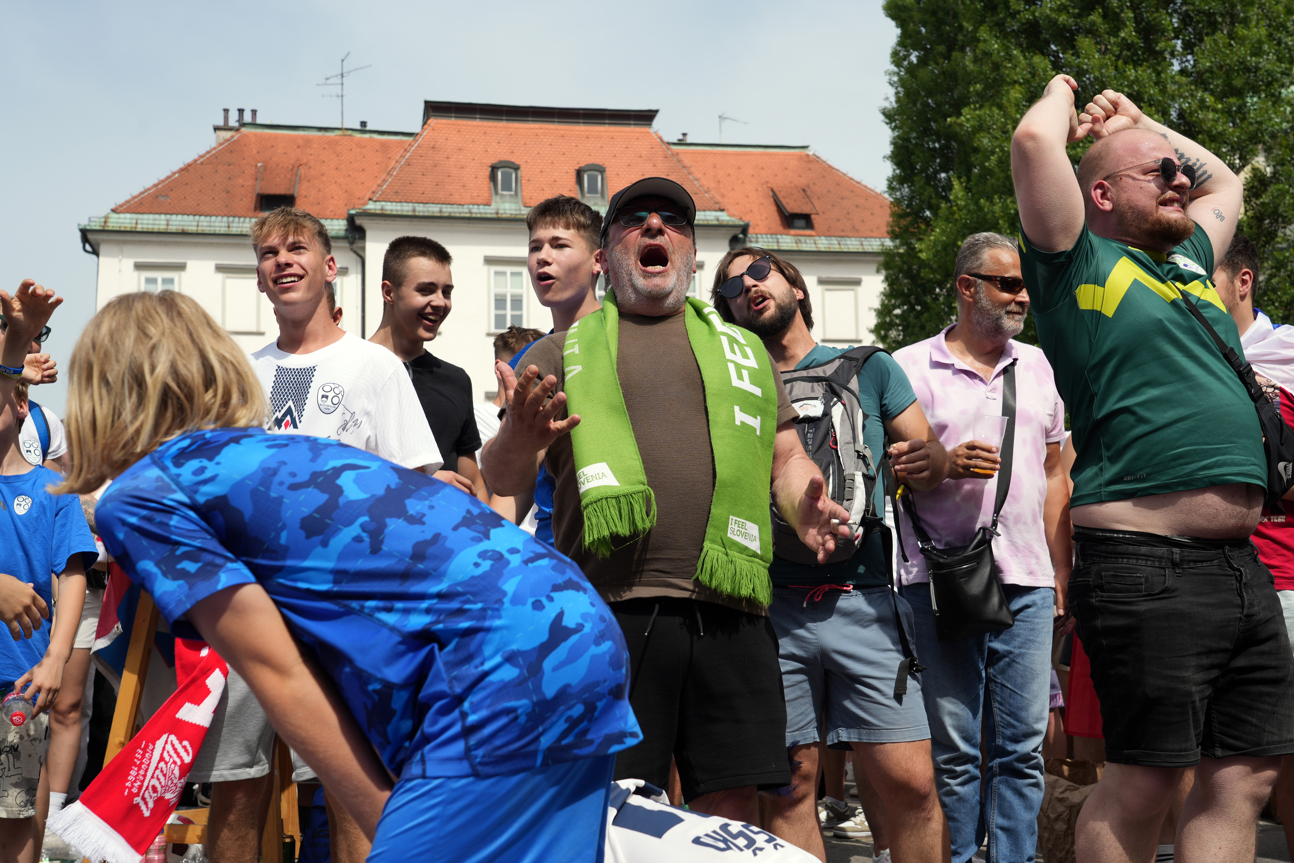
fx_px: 1510
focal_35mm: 42
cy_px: 432
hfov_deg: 46.4
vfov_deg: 31.9
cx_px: 647
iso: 100
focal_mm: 42
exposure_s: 1/400
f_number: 7.1
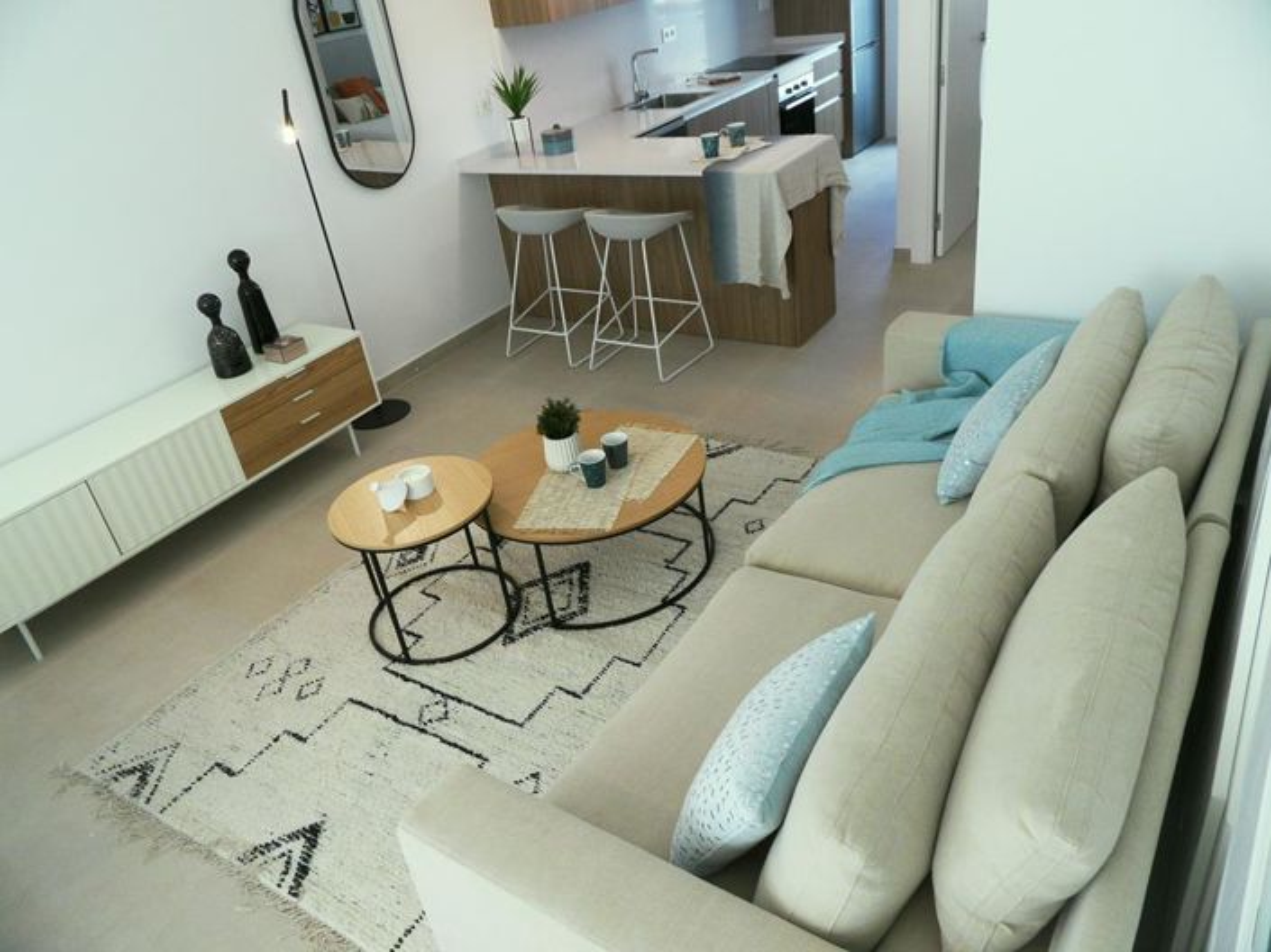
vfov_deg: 56.8
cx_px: 636
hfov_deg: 71.6
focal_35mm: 24
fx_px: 881
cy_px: 476
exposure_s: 1/45
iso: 100
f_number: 3.2
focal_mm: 3.9
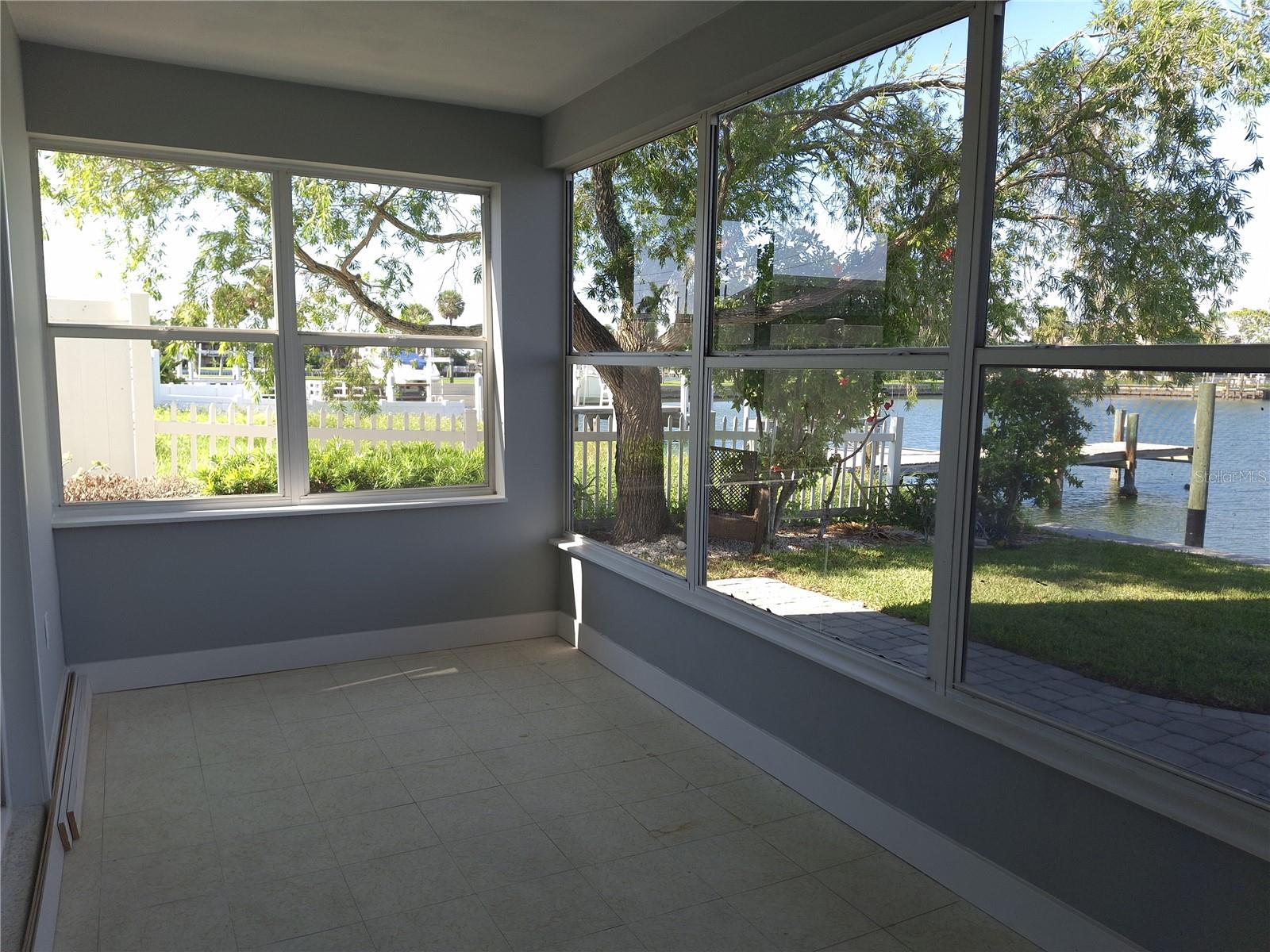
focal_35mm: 25
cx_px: 635
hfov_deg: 69.4
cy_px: 476
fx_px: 917
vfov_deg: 54.9
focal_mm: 4.69
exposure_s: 1/145
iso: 40
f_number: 1.8
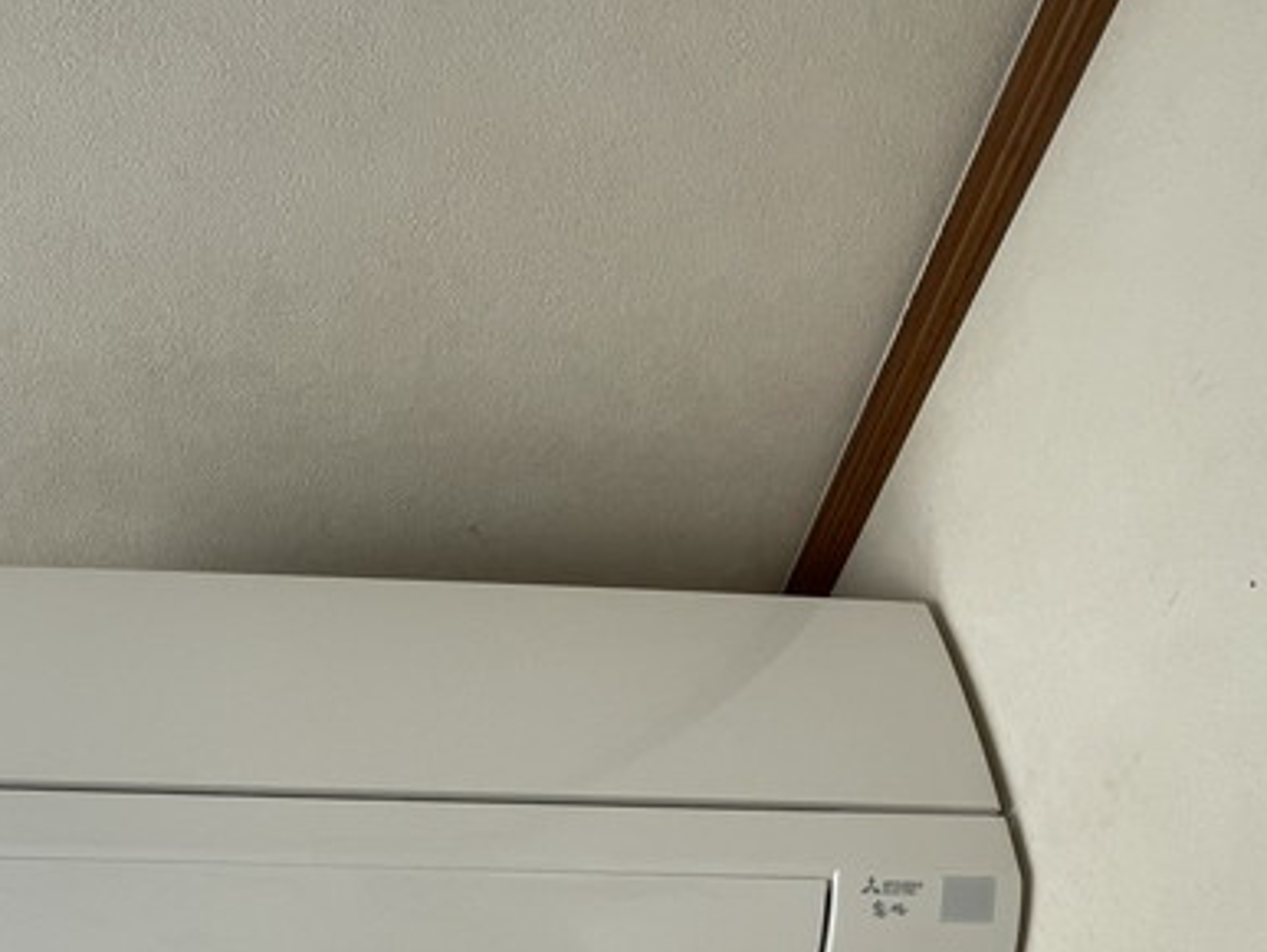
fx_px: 1062
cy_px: 814
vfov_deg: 44.9
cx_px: 410
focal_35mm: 29
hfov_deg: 60.0
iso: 64
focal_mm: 1.55
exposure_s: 1/99
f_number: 2.4
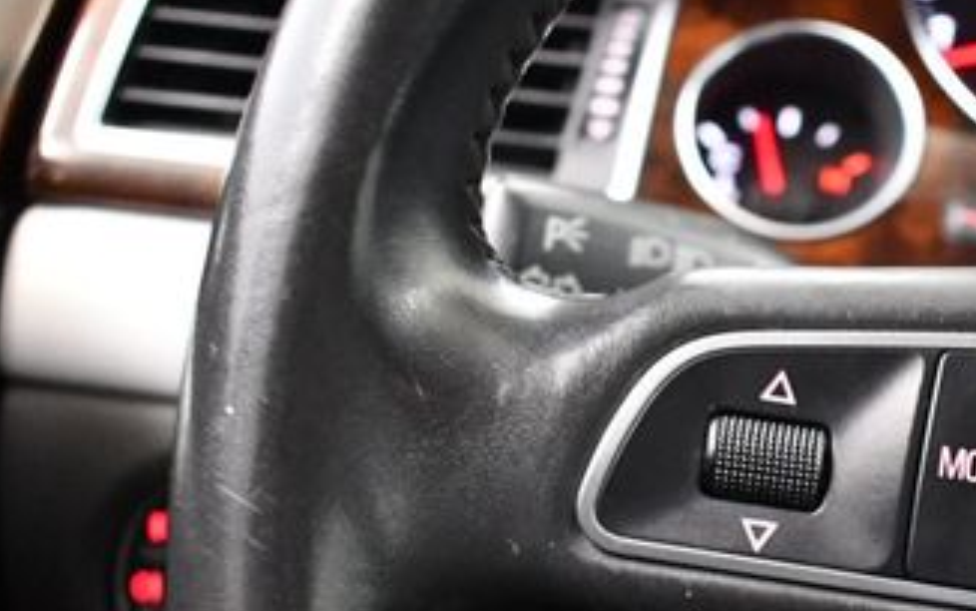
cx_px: 823
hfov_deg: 27.8
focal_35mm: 72
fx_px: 1916
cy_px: 509
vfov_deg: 17.9
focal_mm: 18
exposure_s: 1/60
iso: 5600
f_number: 3.5
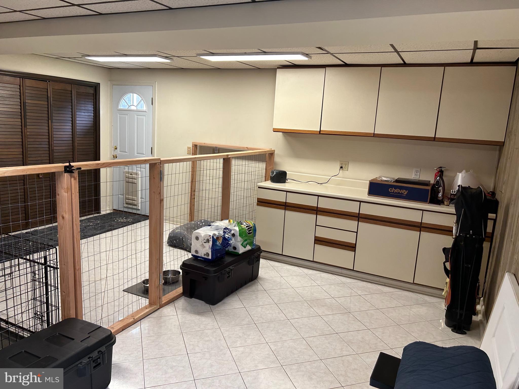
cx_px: 260
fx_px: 390
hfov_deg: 67.3
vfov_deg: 53.1
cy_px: 194
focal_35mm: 26
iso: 100
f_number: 1.5
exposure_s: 1/120
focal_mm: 5.7
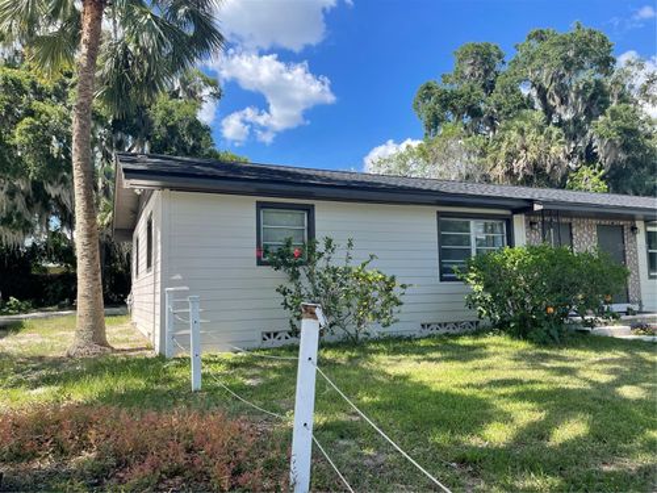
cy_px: 246
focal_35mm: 26
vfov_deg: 53.1
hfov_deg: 67.3
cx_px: 328
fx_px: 493
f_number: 1.6
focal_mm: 4.2
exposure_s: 1/1435
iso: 32
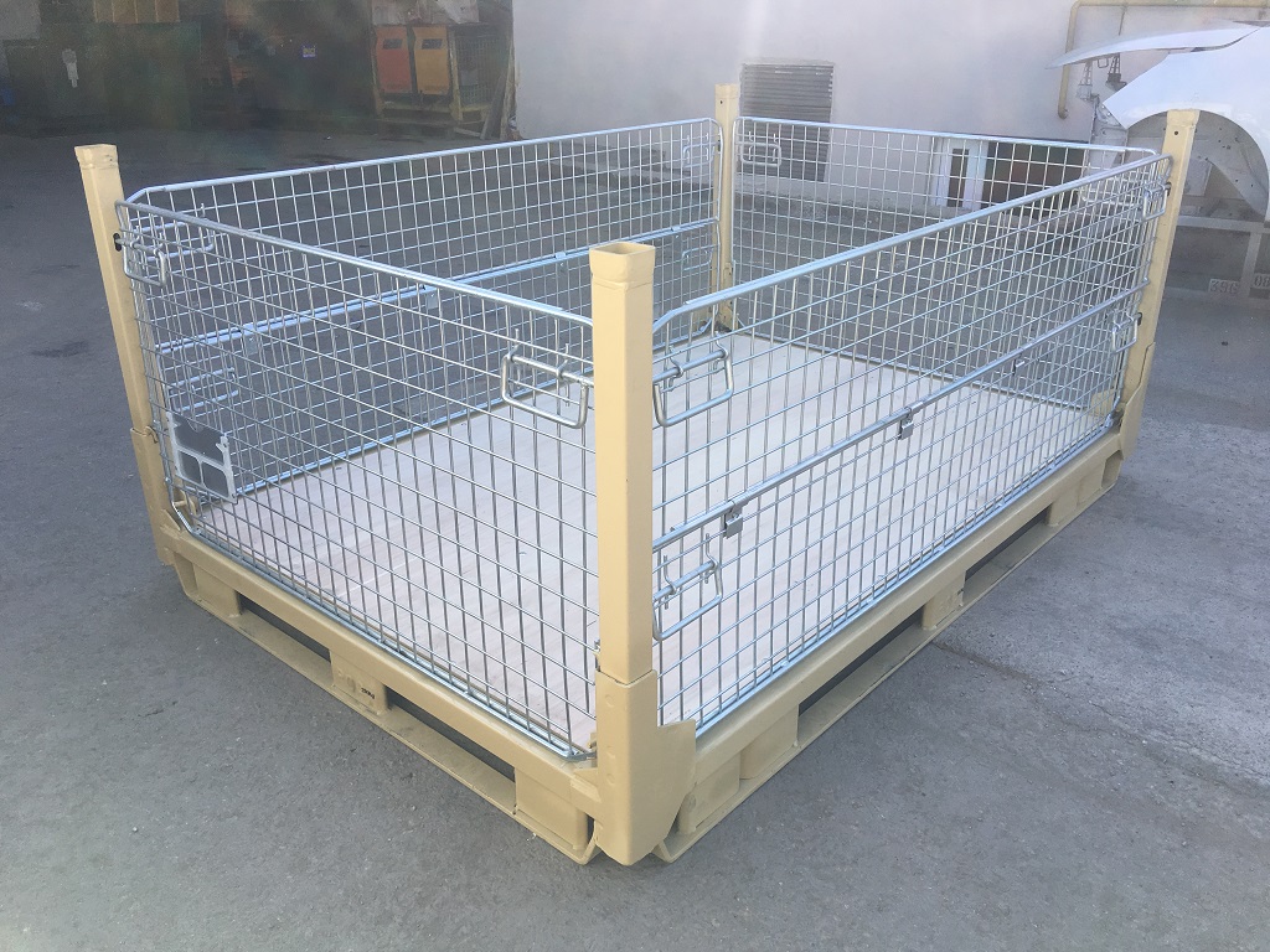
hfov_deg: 61.7
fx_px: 1064
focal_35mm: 29
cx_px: 635
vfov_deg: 48.2
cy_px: 476
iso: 25
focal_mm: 4.15
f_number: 2.2
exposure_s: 1/538
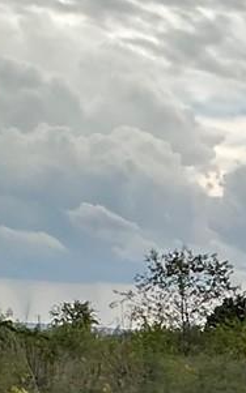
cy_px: 499
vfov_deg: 19.2
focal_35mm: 101
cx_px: 676
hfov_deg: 10.3
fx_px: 1084
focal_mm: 2.22
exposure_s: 1/609
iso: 40
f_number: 2.2
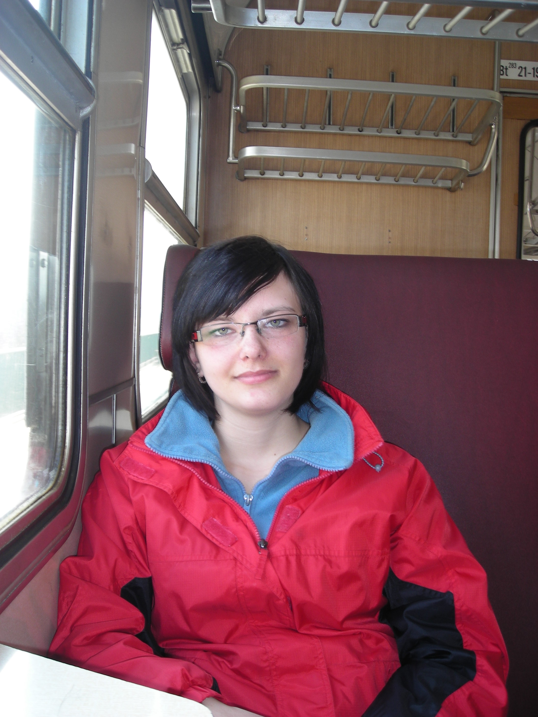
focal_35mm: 38
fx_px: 787
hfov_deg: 37.7
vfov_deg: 49.0
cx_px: 269
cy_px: 358
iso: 50
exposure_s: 1/30
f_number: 3.2
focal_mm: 6.3
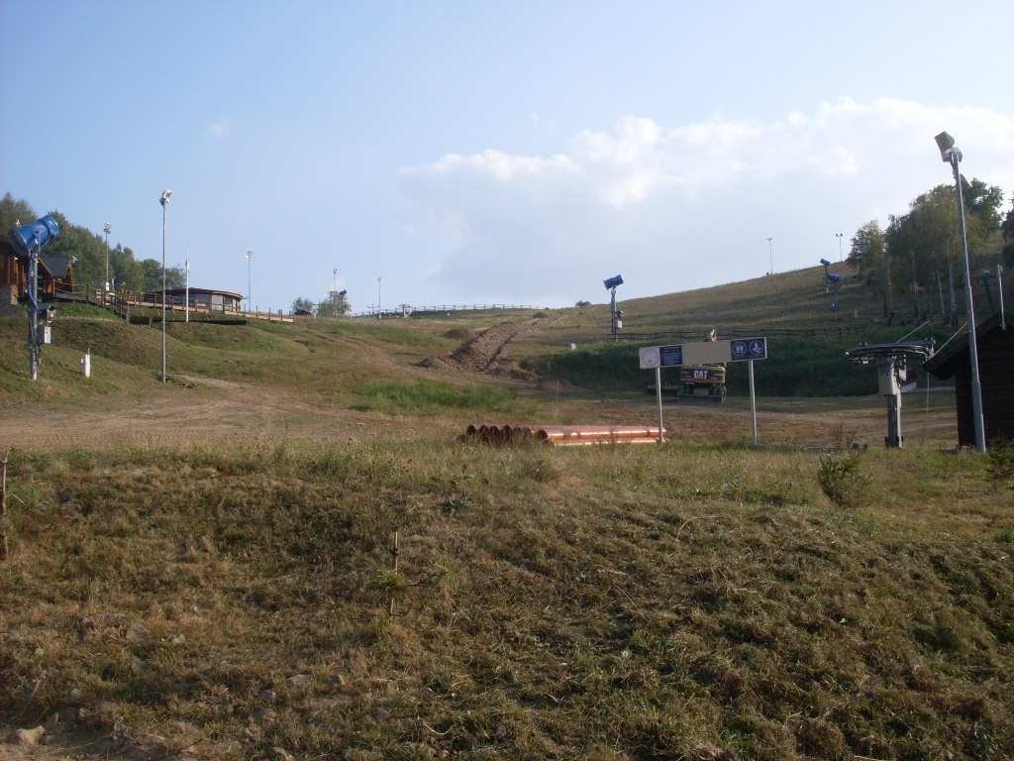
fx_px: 1113
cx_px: 507
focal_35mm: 38
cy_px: 380
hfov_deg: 49.0
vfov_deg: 37.7
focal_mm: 6.3
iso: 80
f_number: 8.4
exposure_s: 1/180
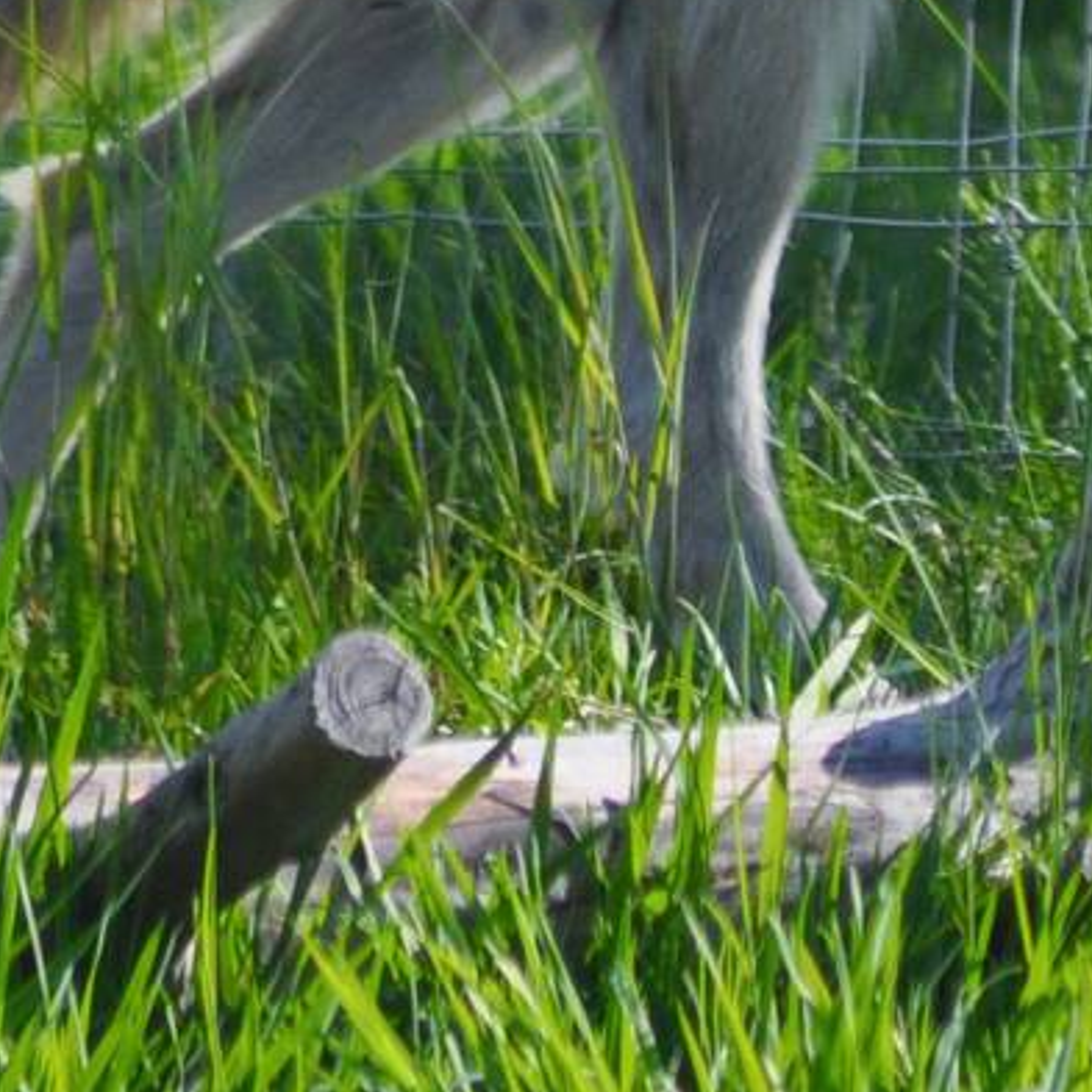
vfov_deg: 1.1
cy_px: -75
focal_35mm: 1556
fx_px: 55534
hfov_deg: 1.1
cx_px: 1764
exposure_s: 1/1000
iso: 400
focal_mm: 300
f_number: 5.6
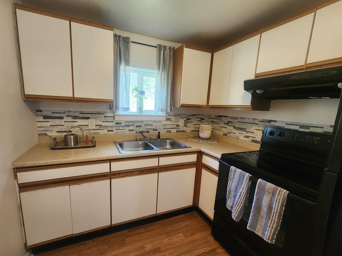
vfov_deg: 85.6
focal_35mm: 14
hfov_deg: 101.9
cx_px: 159
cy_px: 132
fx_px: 138
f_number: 2.2
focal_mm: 2.2
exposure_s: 1/60
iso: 250
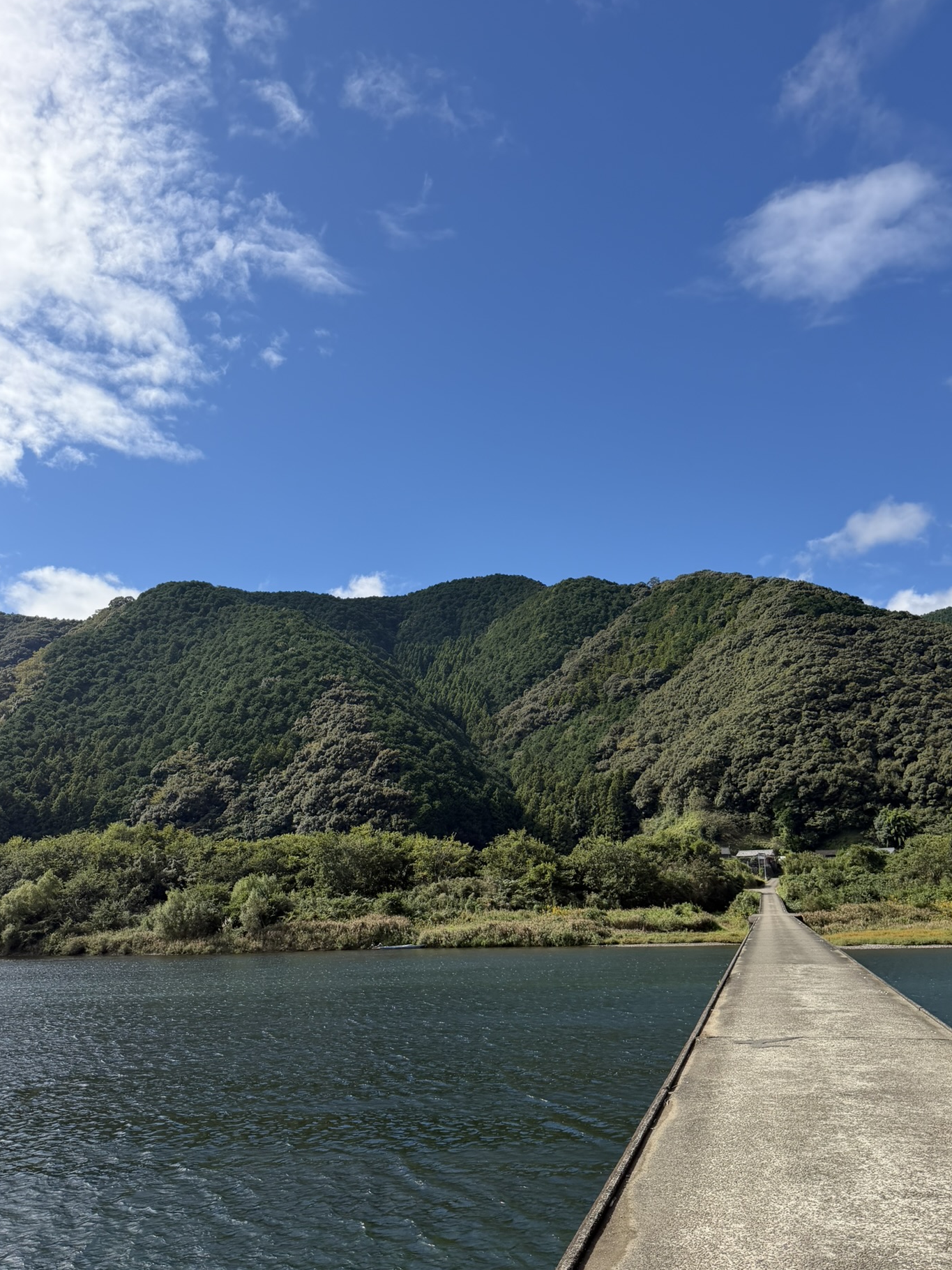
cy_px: 694
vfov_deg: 65.2
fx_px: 990
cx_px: 500
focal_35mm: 27
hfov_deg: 51.3
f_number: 1.78
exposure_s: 1/5319
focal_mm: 6.76
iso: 100
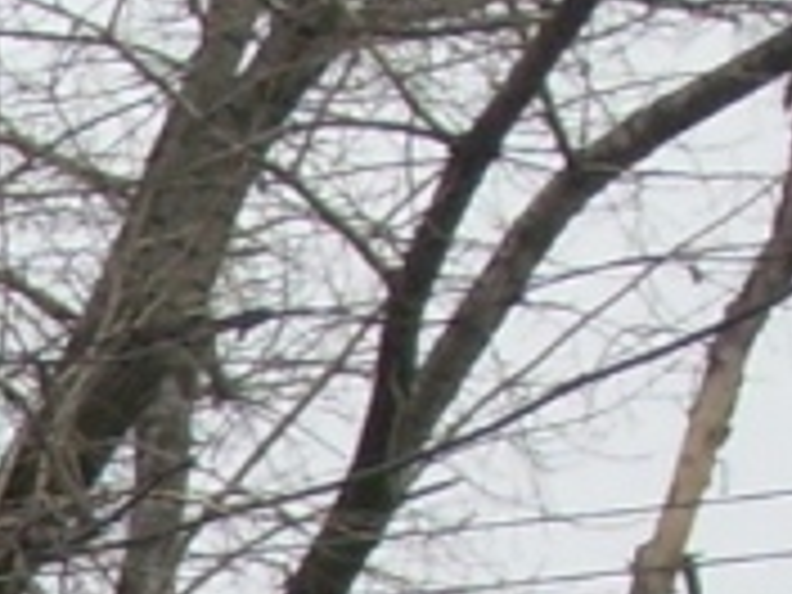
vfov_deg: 2.4
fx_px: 14025
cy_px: 1926
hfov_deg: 3.2
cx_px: -1863
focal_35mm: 613
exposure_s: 1/55
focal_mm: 15.3
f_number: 4.3
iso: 50
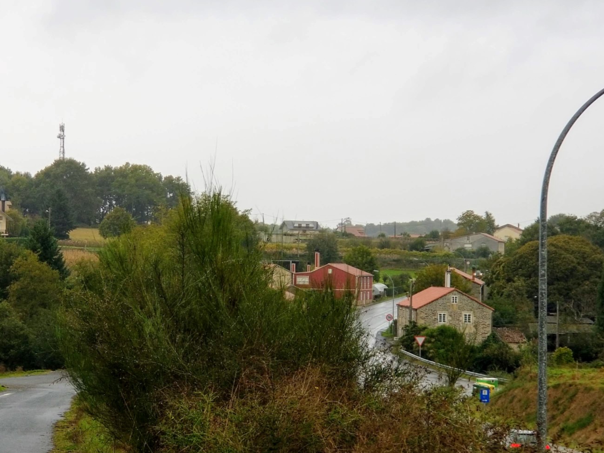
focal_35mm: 81
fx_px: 1414
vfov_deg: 18.2
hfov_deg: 24.1
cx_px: 231
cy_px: 243
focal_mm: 6
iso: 40
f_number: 2.4
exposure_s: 1/100
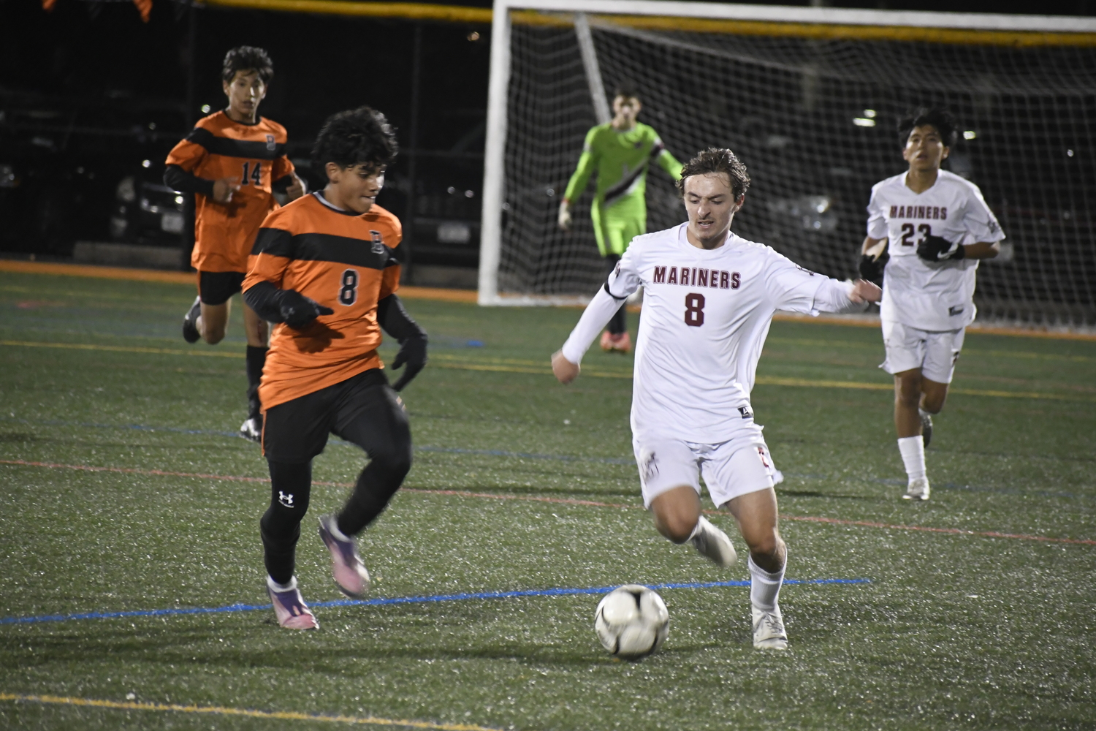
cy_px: 366
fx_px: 10046
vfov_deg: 4.2
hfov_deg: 6.2
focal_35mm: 330
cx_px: 548
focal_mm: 220
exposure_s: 1/200
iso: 5000
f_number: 5.6
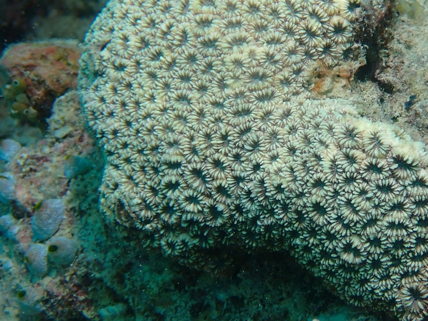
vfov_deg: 16.4
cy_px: 147
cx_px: 313
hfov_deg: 21.6
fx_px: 1113
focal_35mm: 90
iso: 160
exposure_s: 1/250
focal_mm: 10.35
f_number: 5
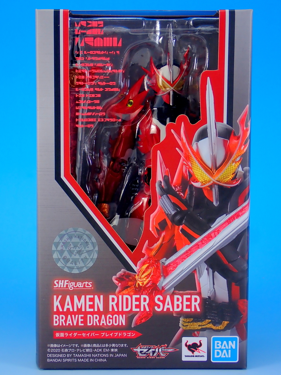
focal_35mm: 77
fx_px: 833
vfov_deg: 25.3
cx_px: 140
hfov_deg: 19.1
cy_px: 188
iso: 100
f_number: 5.6
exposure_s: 1/10
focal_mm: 13.65
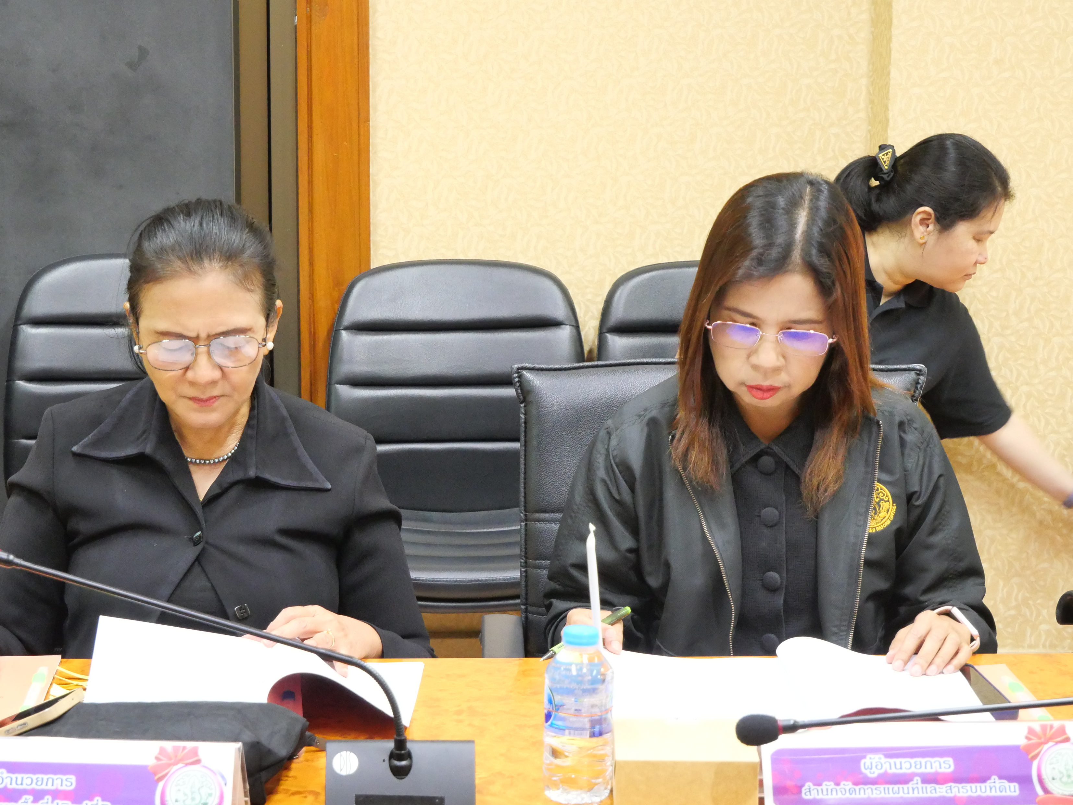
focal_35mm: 80
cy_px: 402
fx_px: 2480
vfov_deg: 18.4
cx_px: 488
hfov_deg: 24.4
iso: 3200
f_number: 5.3
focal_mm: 36
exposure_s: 1/13
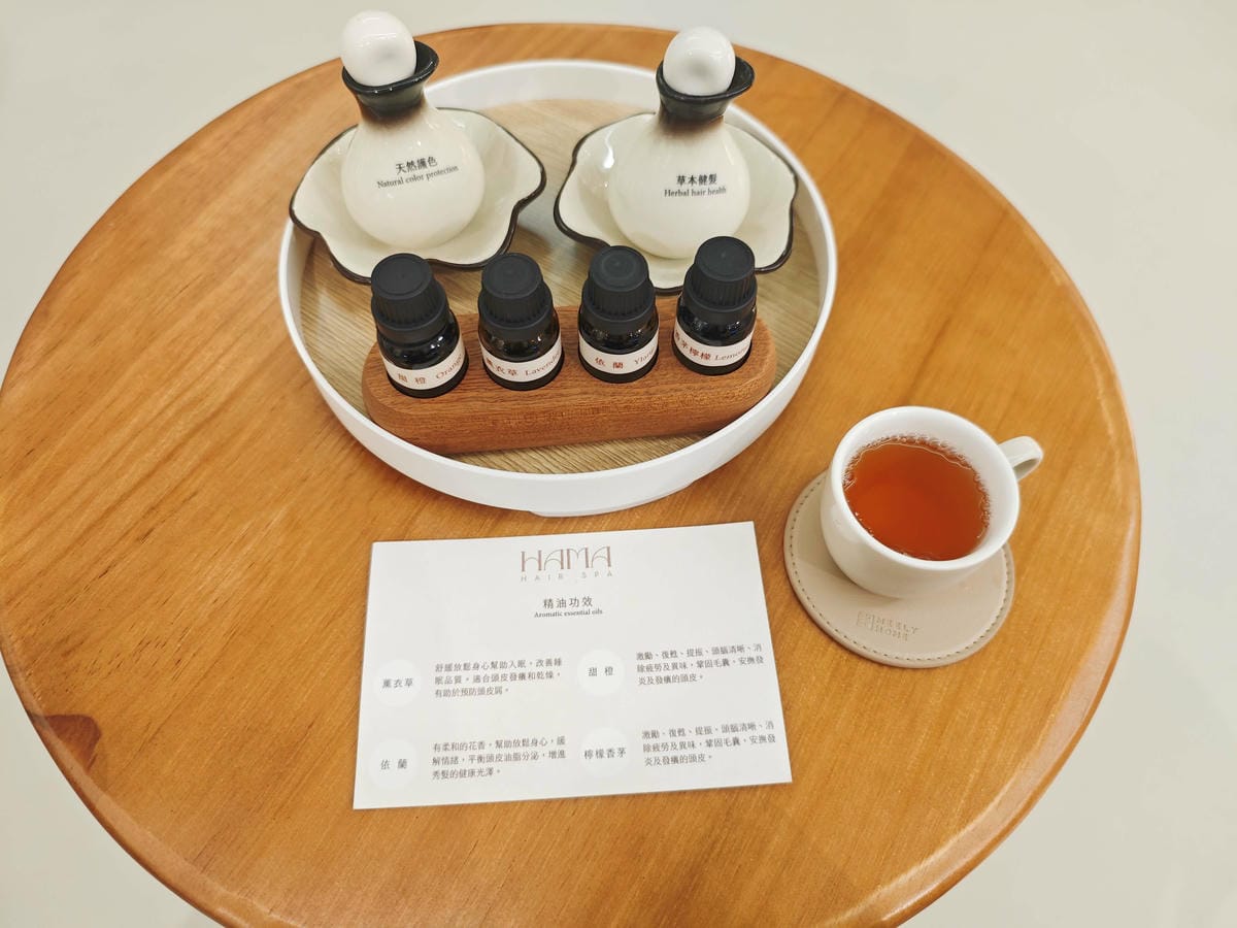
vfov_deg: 58.9
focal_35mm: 23
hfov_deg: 73.9
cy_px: 464
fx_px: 822
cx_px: 618
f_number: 1.63
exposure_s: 1/60
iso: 640
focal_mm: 8.72
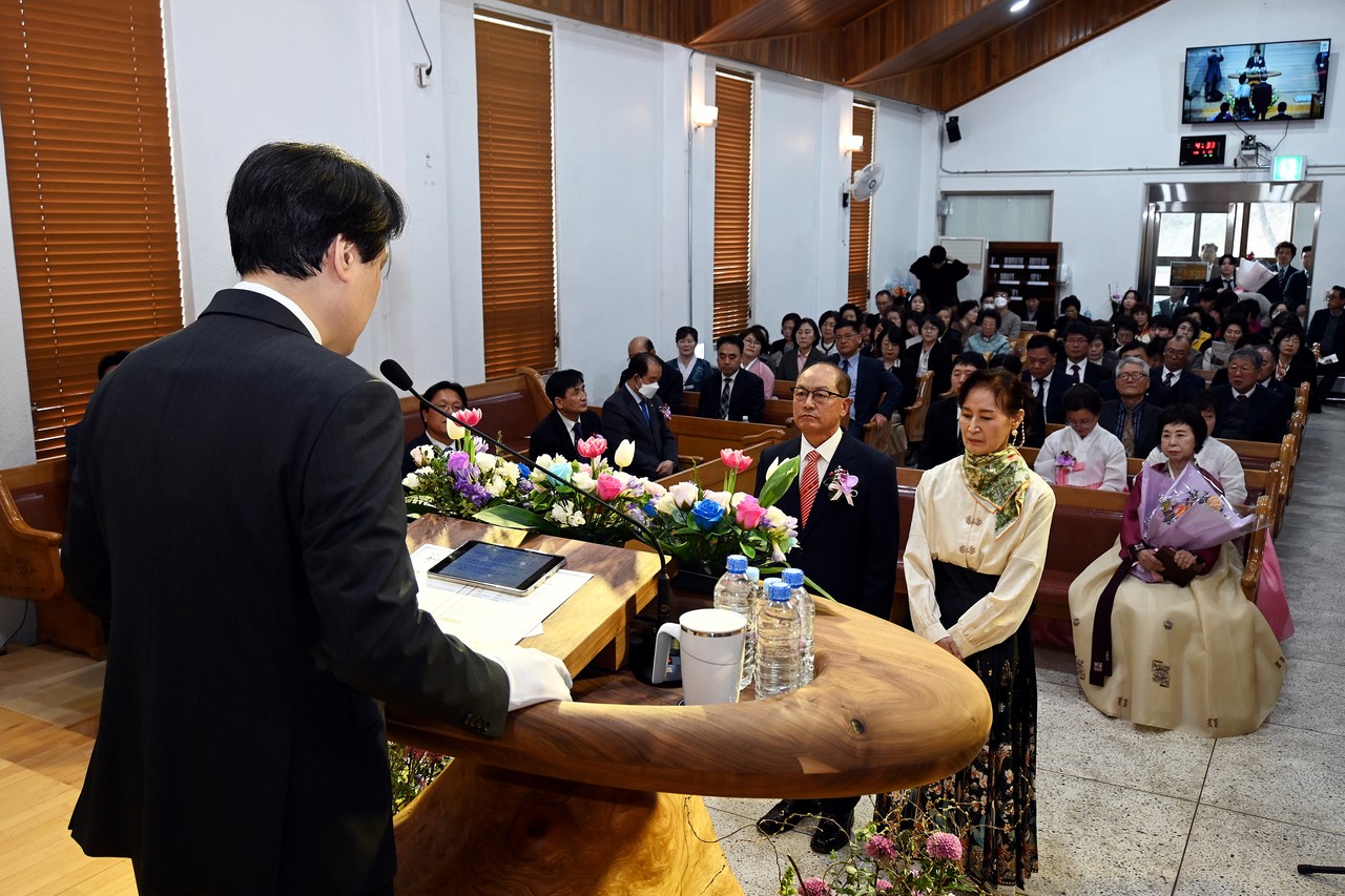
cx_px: 672
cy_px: 448
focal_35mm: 32
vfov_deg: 41.7
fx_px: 1177
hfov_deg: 59.5
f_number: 4
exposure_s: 1/60
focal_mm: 21
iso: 360
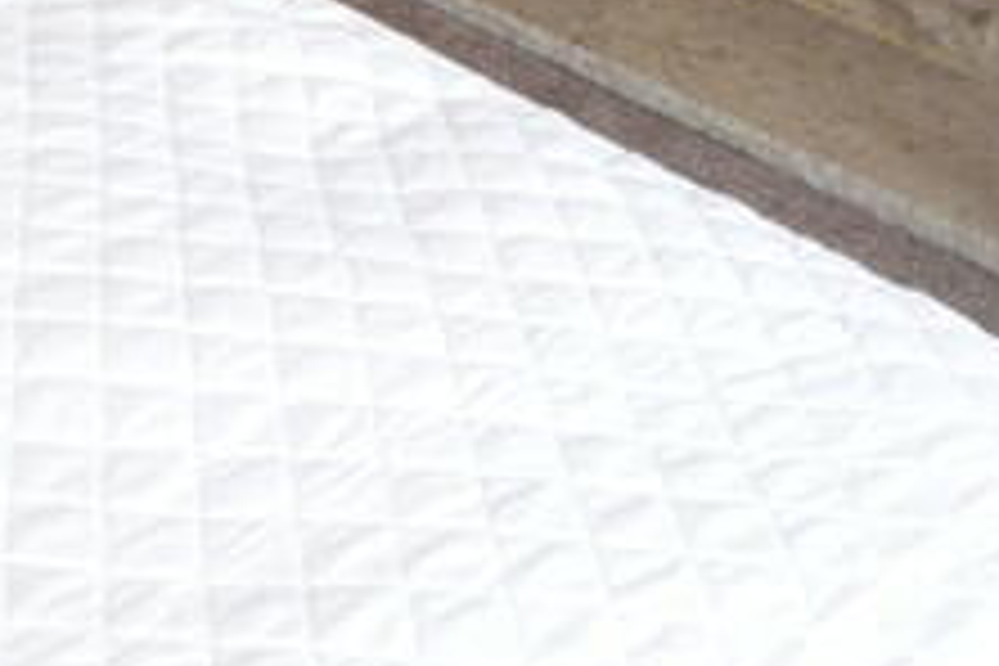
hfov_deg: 22.9
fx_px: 2303
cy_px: -799
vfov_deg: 13.3
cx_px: -130
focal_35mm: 83
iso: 400
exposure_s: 1/80
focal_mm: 12
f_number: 4.5
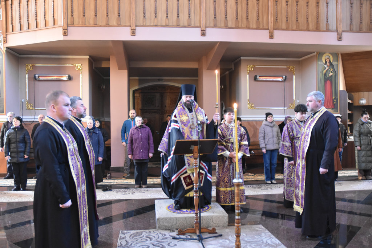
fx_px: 341
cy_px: 124
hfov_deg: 57.2
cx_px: 186
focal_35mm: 33
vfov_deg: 40.0
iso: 2800
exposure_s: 1/30
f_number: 3.5
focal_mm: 22
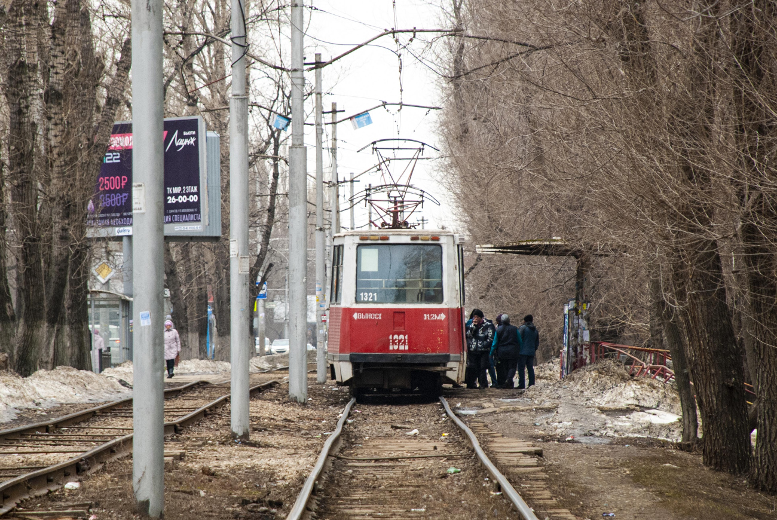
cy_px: 260
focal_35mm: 202
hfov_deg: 10.1
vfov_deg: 6.8
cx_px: 388
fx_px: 4375
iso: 320
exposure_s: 1/180
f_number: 5.6
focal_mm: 135
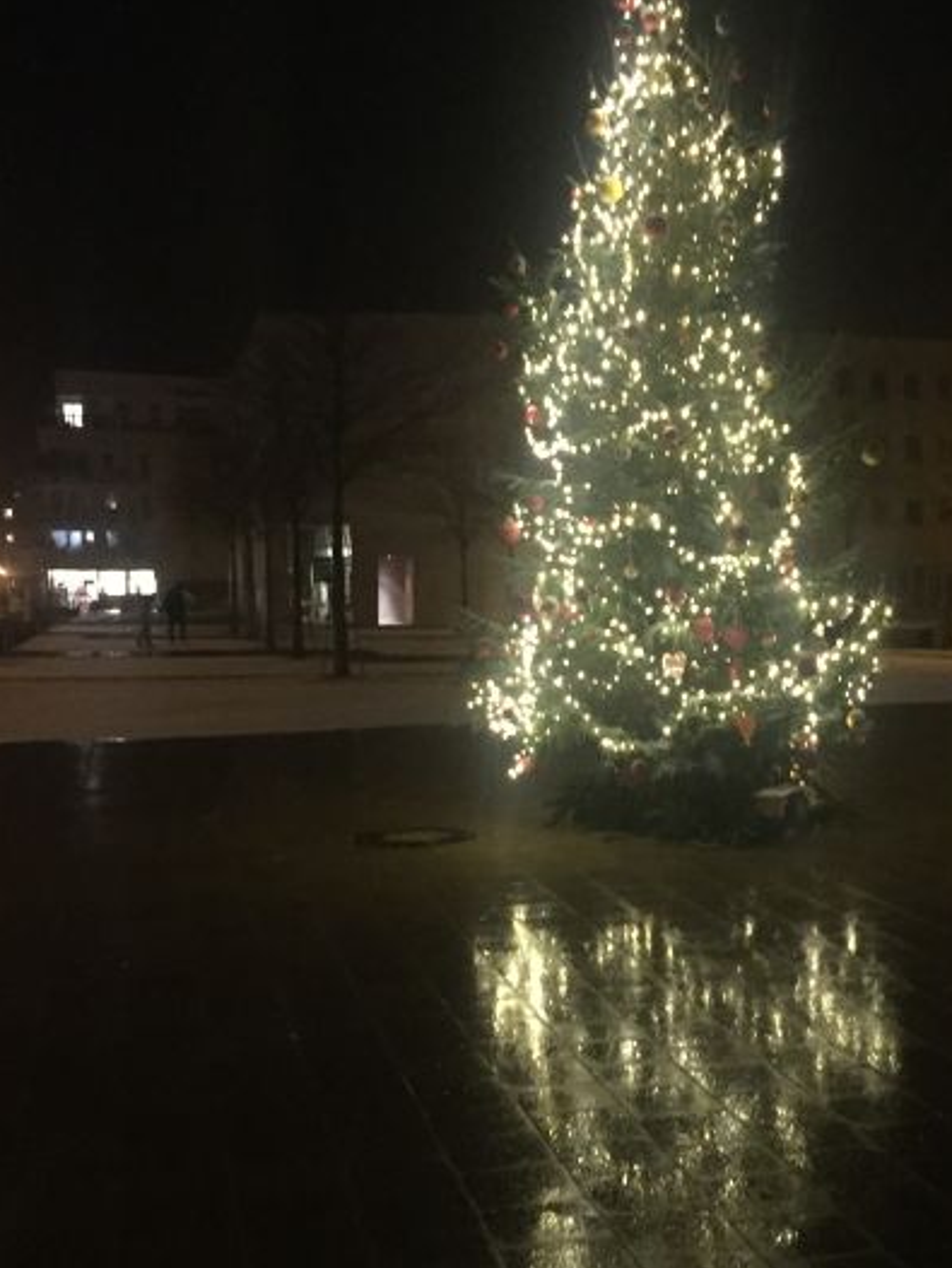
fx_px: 1722
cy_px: 753
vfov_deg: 40.3
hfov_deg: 30.6
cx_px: 672
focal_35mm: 47
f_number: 2.2
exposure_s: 1/17
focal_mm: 4.15
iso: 640
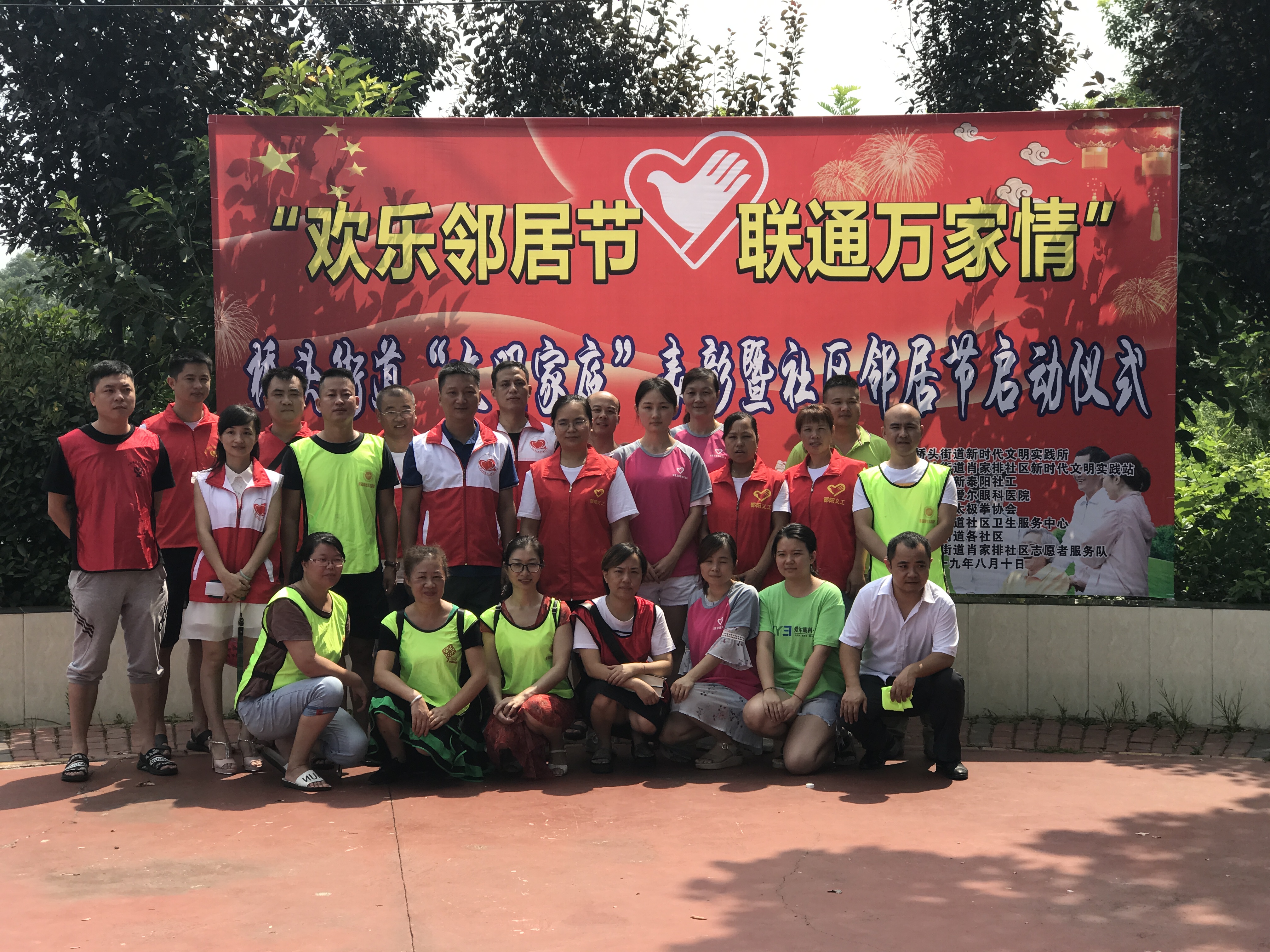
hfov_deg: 33.8
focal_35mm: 57
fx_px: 2091
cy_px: 476
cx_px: 635
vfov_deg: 25.7
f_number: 2.8
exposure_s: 1/529
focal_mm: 6.6
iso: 20
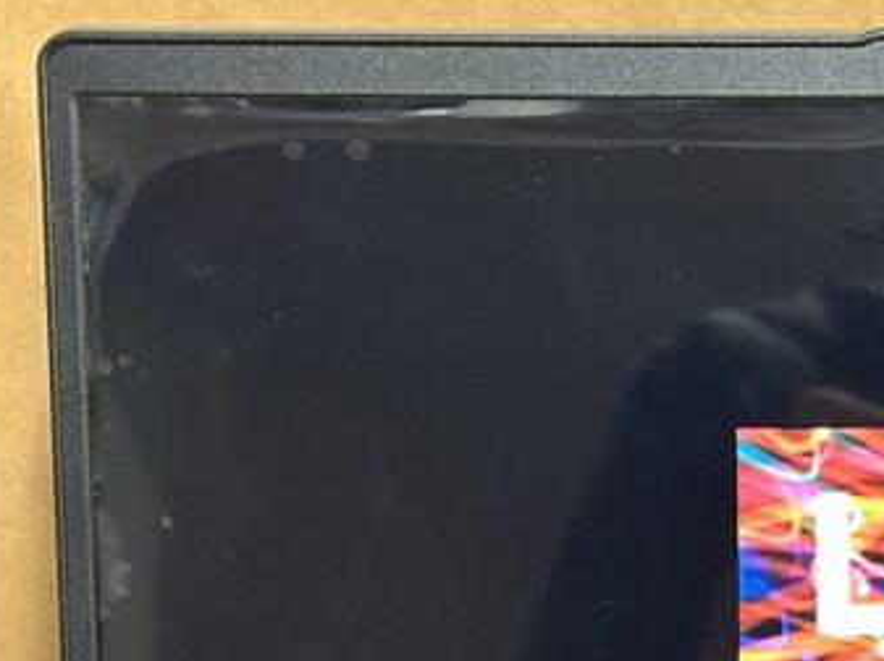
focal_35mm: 146
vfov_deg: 10.0
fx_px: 3724
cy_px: 831
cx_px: 1055
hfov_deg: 13.2
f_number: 1.78
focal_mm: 6.86
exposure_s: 1/25
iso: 500
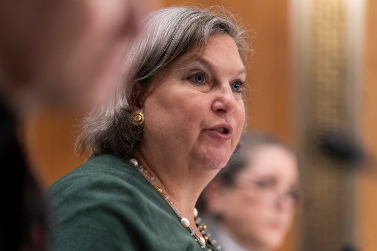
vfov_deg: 7.7
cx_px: 188
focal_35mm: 179
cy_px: 126
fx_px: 1874
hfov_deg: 11.5
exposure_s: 1/320
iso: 3200
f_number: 2.8
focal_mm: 178
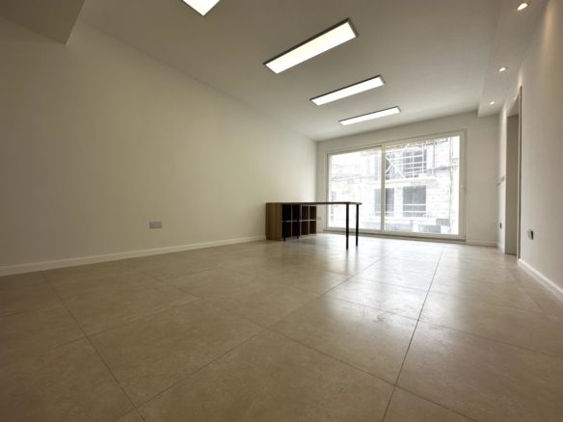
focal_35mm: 14
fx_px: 228
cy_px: 211
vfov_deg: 85.7
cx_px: 282
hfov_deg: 102.1
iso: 40
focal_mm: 2.22
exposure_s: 1/347
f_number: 2.2
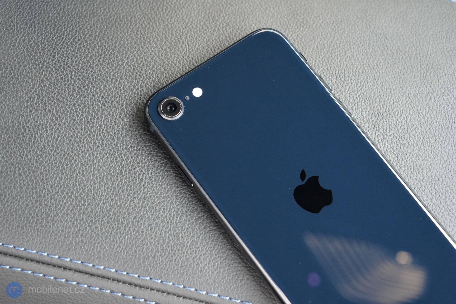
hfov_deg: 28.8
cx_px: 228
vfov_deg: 19.5
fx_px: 887
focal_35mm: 70
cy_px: 152
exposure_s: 1/160
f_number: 8
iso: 8000
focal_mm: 70
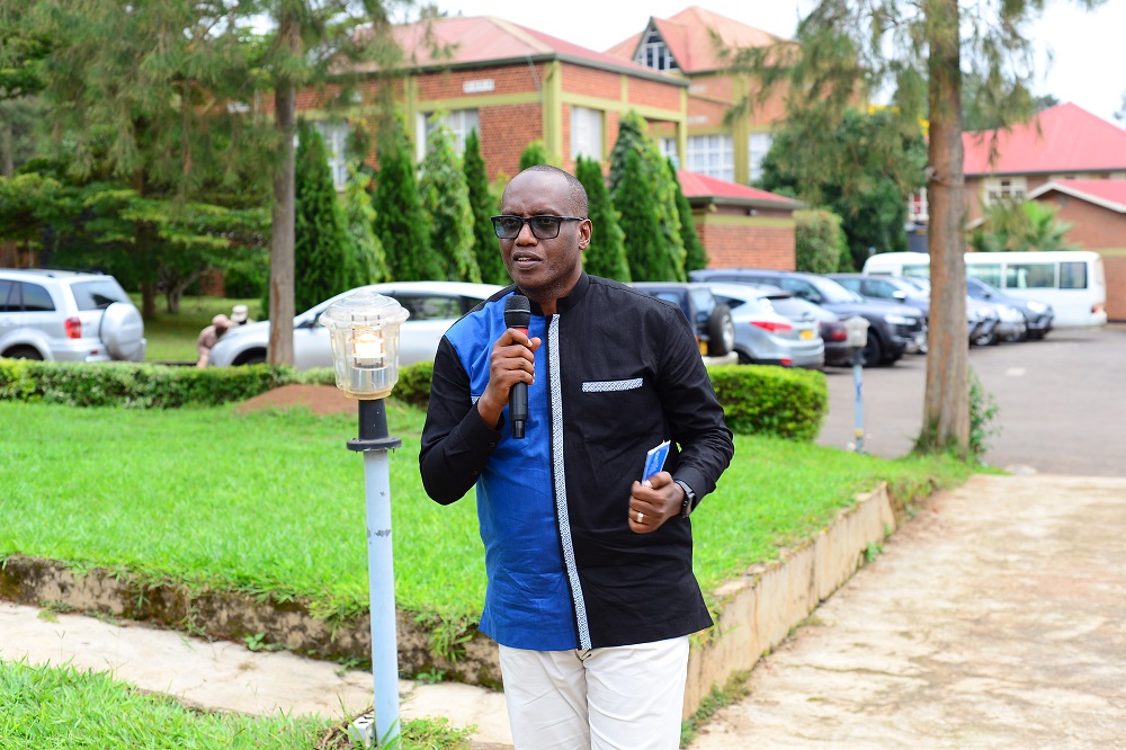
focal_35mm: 50
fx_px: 1563
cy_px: 375
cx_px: 563
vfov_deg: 27.0
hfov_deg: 39.6
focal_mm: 50
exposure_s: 1/200
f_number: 4.5
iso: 100
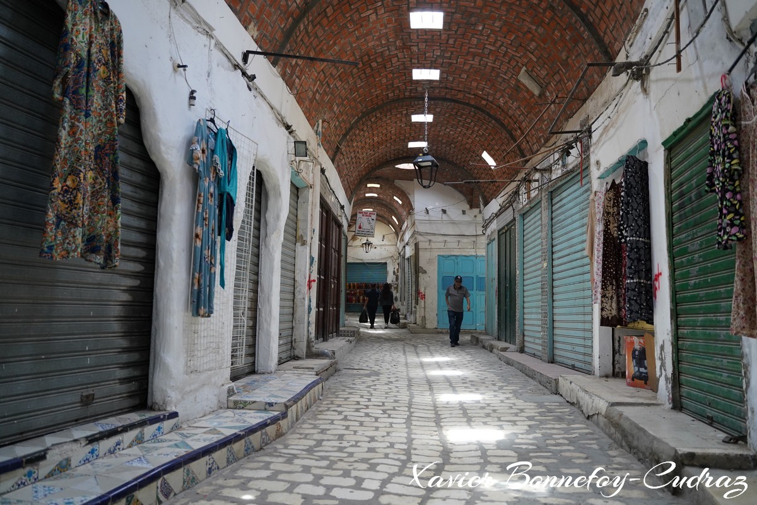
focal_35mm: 28
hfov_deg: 65.5
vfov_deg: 46.4
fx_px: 589
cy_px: 252
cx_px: 378
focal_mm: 28
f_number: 2.8
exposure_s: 1/400
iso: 1600
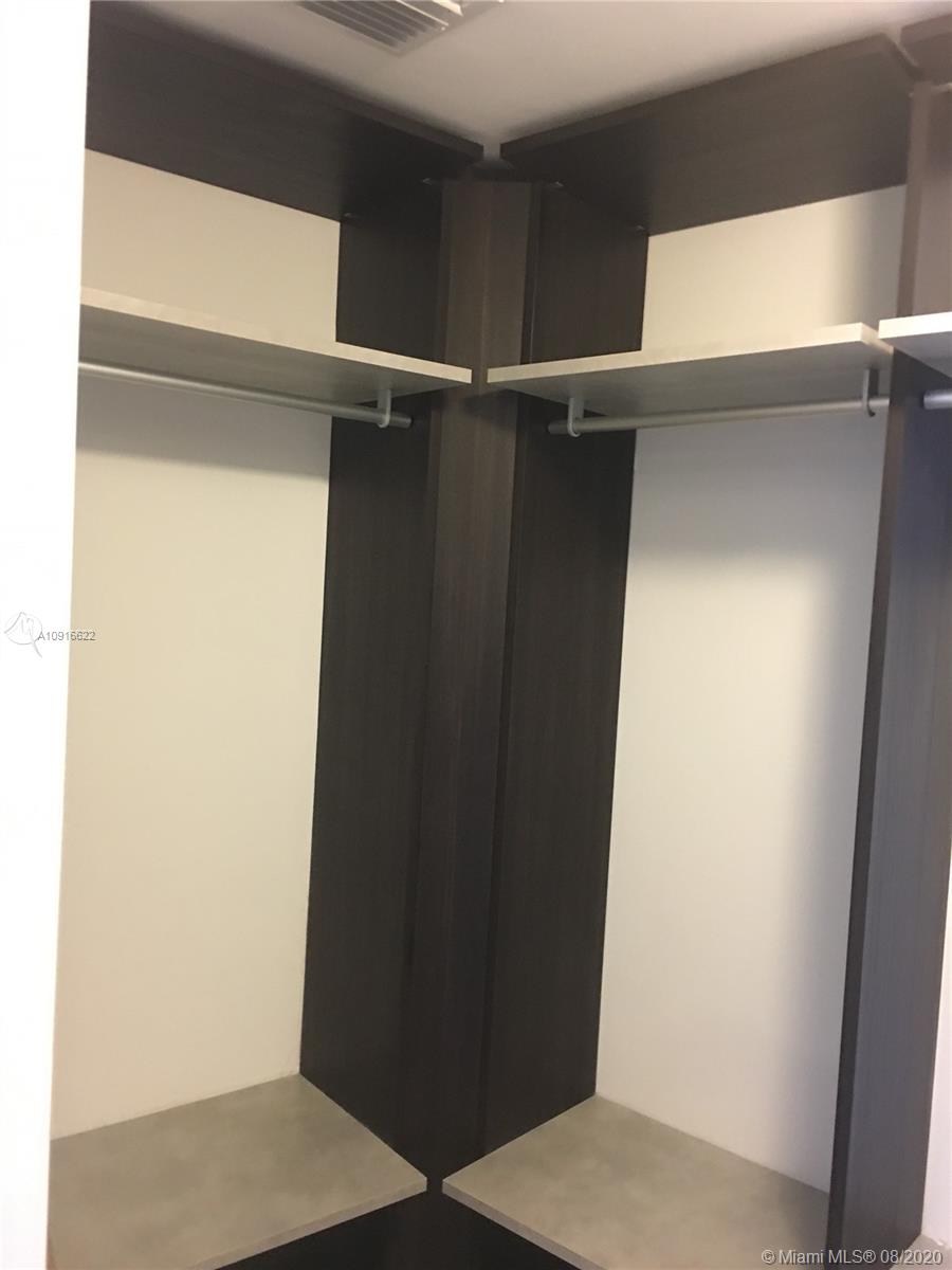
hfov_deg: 48.2
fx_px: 1063
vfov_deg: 61.7
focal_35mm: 29
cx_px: 476
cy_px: 635
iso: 100
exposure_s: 1/4
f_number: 2.2
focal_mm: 4.15
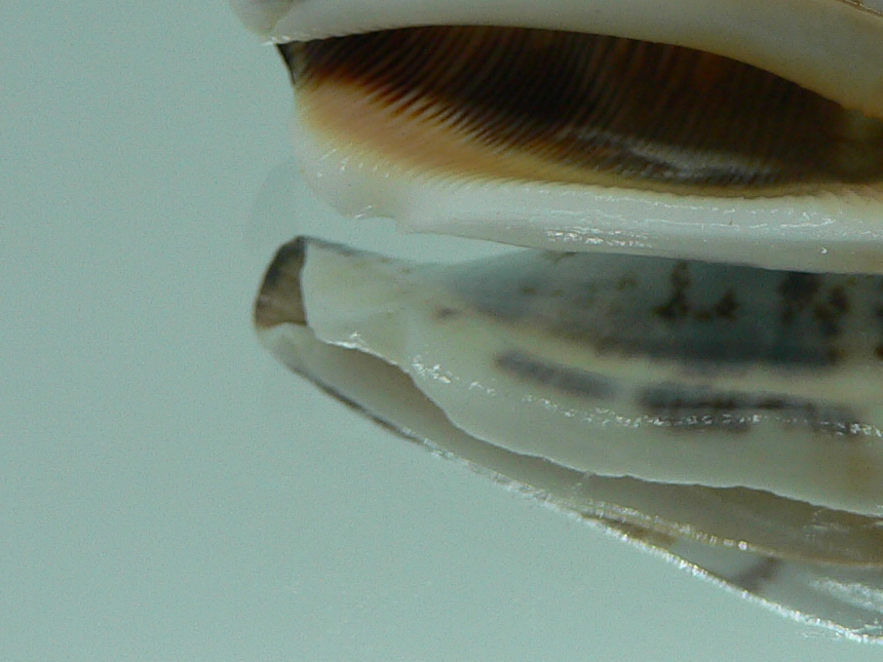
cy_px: 128
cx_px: 801
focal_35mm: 82
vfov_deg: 17.8
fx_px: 2092
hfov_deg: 23.2
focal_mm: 4.6
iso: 80
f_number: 2.8
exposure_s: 1/80
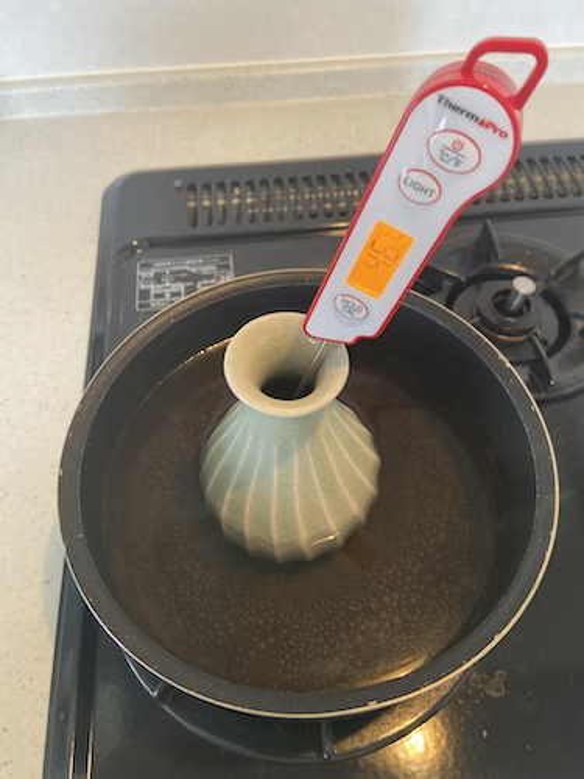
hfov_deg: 53.1
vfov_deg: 67.3
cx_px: 292
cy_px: 390
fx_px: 585
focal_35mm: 26
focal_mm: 4.25
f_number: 1.8
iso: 400
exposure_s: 1/50
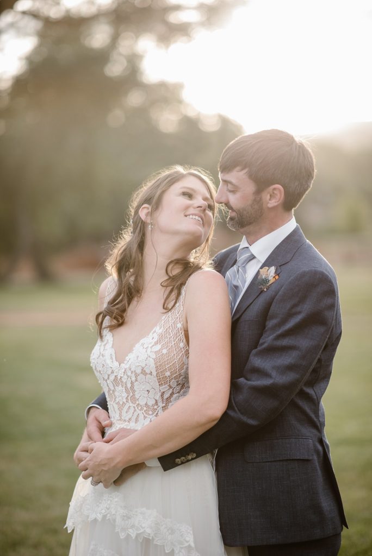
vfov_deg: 23.9
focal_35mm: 85
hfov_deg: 16.1
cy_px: 278
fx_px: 1316
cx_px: 186
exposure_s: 1/500
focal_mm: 85
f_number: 1.8
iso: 200
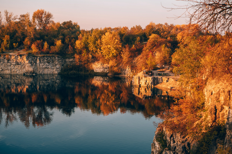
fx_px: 367
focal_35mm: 57
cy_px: 76
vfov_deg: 23.8
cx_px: 114
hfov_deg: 35.1
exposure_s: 1/160
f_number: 3.5
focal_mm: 55
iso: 100
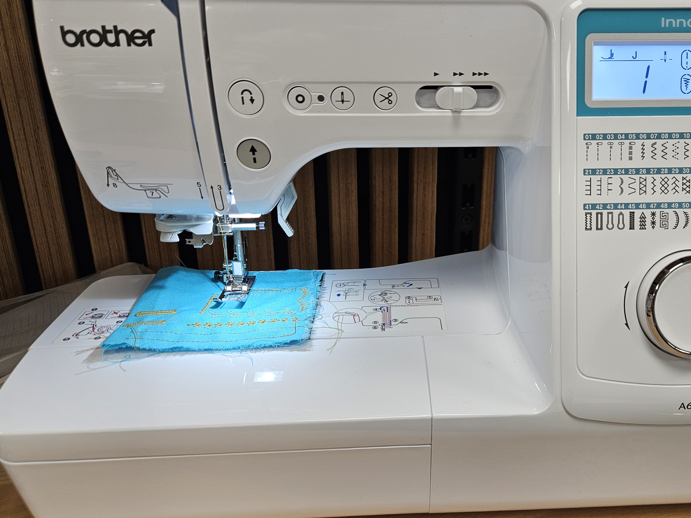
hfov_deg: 57.8
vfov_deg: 45.4
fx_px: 619
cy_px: 232
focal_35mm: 31
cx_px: 423
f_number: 1.8
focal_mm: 5.4
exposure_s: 1/100
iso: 64
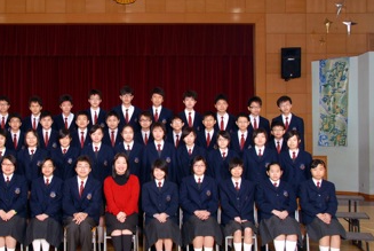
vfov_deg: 30.6
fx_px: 458
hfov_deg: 43.9
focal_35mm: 44
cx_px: 127
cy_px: 117
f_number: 7.1
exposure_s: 1/13
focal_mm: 20
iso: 100
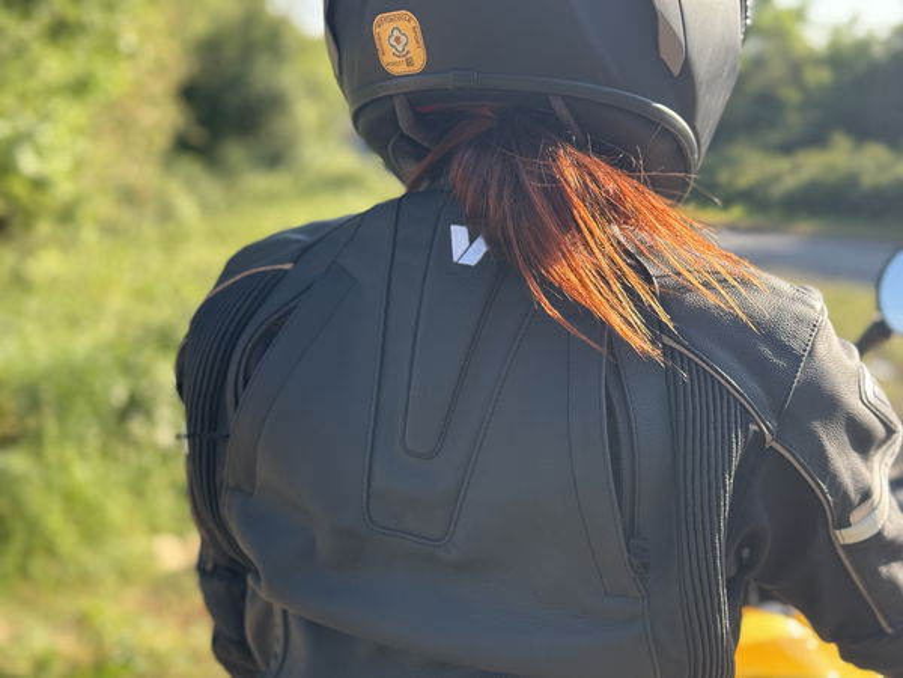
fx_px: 1252
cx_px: 452
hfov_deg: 39.7
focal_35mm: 48
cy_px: 339
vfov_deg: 30.3
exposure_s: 1/726
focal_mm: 6.76
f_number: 1.78
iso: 64
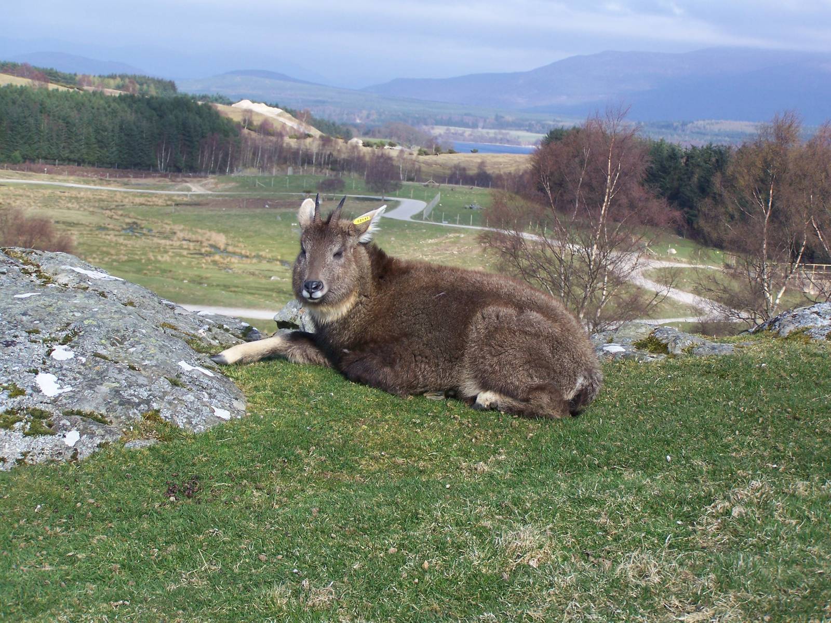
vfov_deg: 19.6
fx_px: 1800
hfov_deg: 26.0
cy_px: 312
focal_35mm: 75
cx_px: 416
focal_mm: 12.4
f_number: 3.2
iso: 64
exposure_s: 1/500
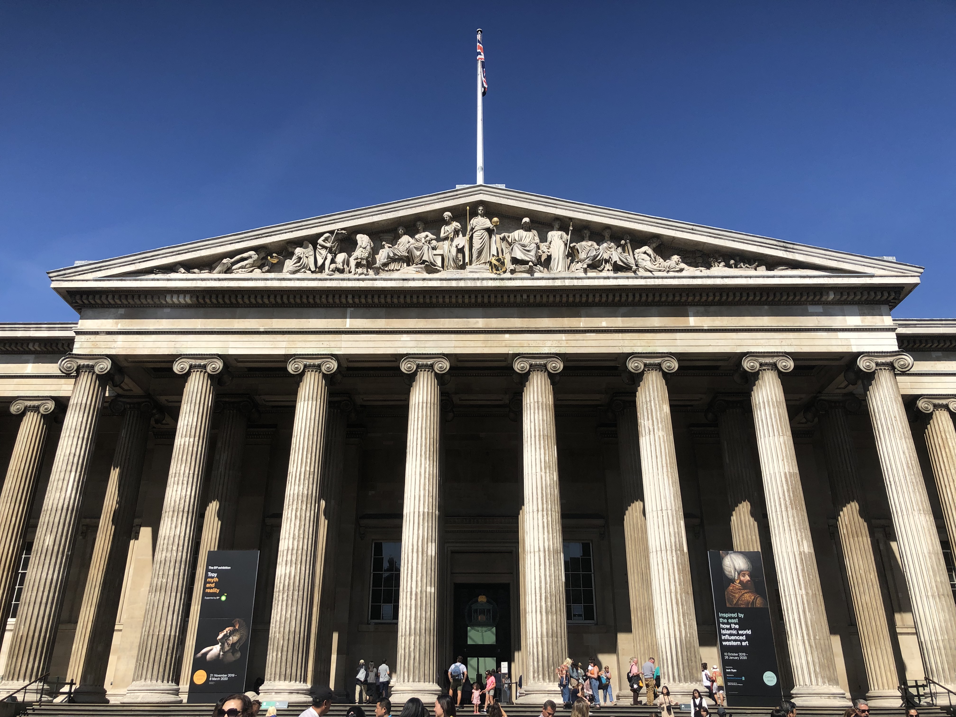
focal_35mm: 28
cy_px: 358
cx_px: 478
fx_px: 773
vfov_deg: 49.7
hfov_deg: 63.4
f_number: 1.8
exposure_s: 1/2024
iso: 20
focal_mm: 3.99
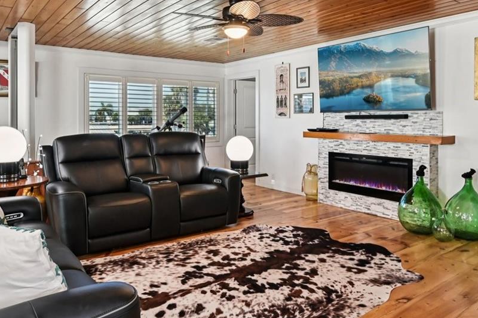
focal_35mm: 28
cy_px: 108
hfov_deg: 65.5
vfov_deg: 45.7
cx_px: 244
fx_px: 372
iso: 400
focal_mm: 14
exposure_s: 1/15
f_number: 8
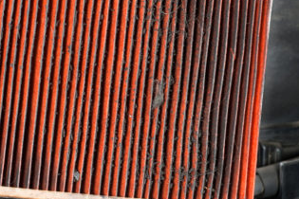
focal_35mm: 195
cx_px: 54
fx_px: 1619
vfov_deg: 7.0
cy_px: 96
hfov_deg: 10.5
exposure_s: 1/60
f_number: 14
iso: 200
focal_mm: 60
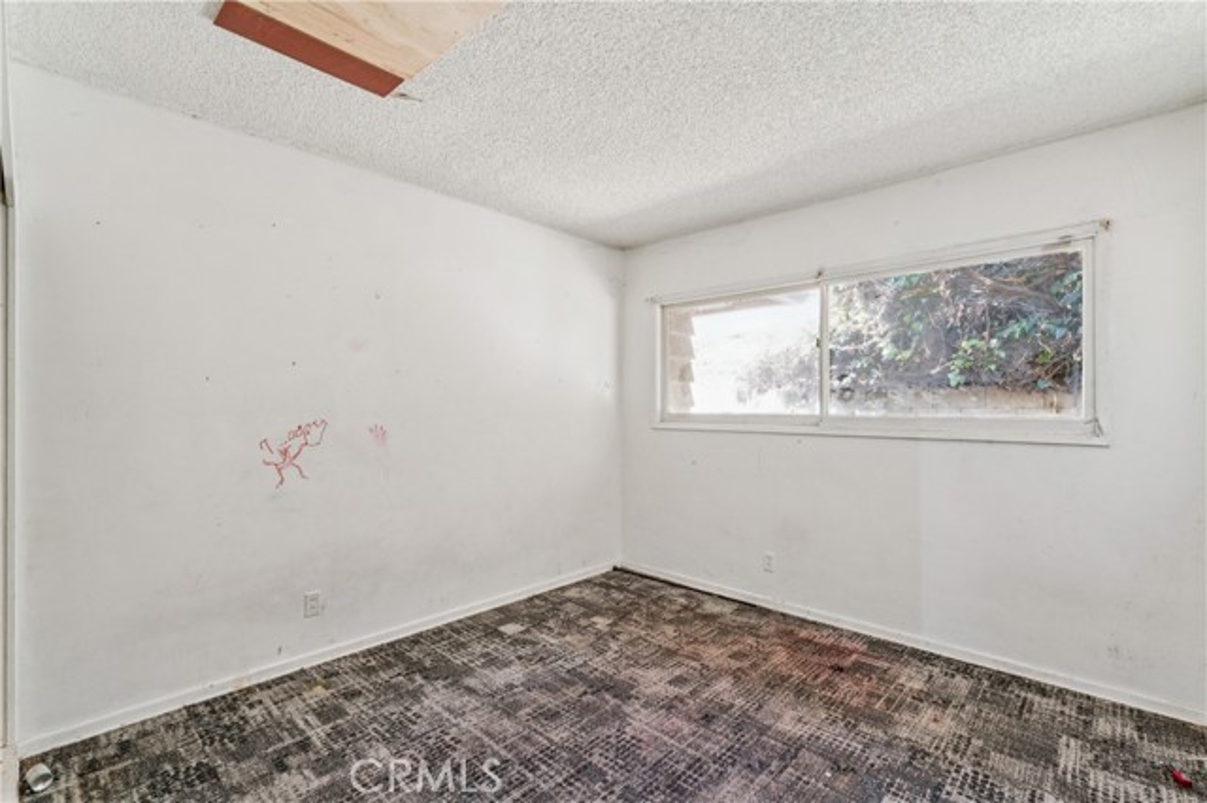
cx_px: 604
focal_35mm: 16
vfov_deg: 73.0
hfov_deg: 96.1
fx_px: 543
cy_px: 402
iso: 100
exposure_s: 1
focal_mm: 16.2
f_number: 13
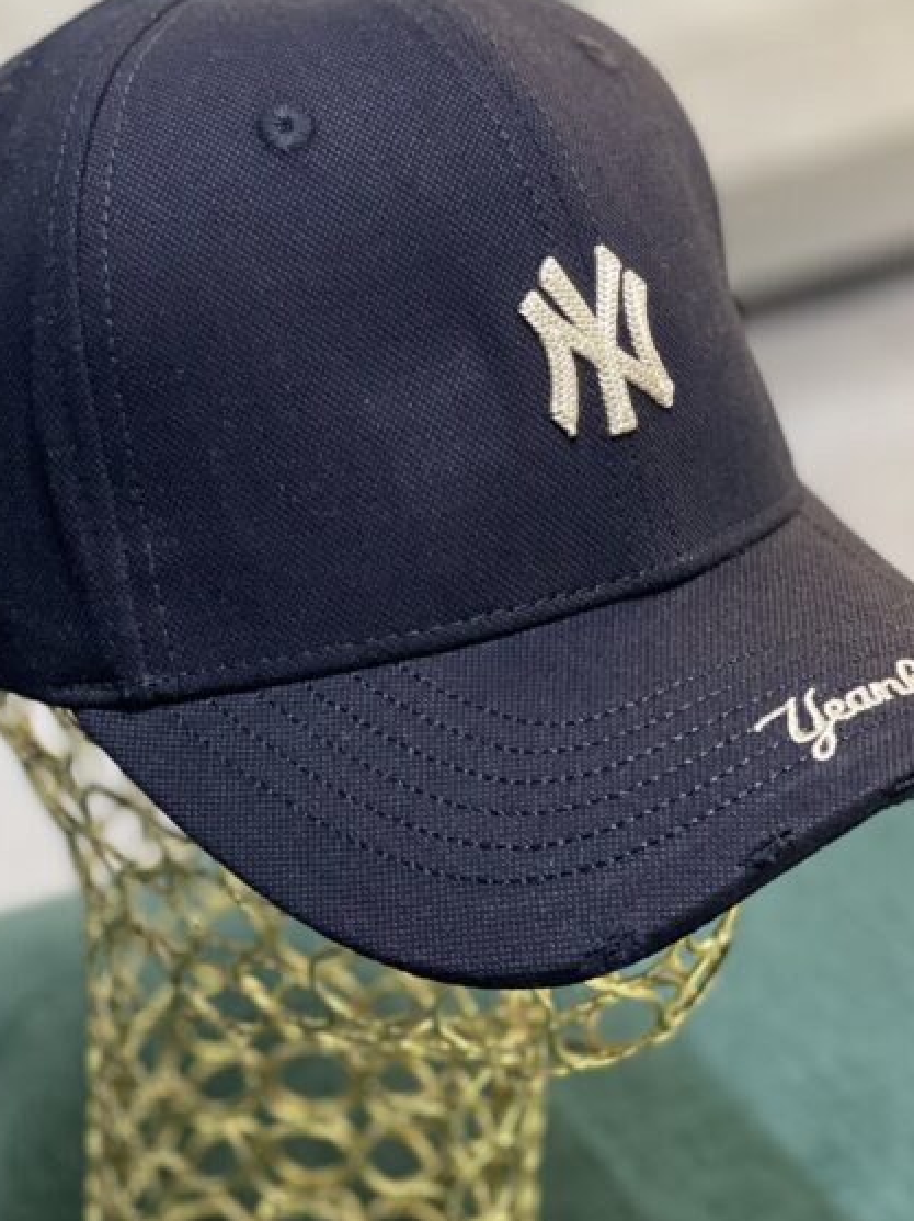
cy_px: 360
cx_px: 421
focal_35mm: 92
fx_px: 3243
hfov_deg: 16.0
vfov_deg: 21.2
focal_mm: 7.5
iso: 250
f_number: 2.2
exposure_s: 1/33
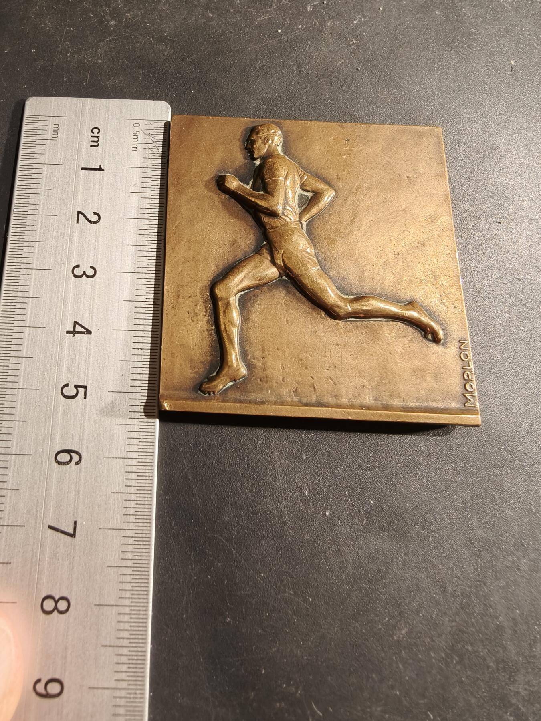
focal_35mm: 23
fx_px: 479
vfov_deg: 73.9
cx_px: 270
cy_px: 360
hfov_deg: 58.9
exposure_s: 1/67.9
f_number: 2
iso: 160
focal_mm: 2.32
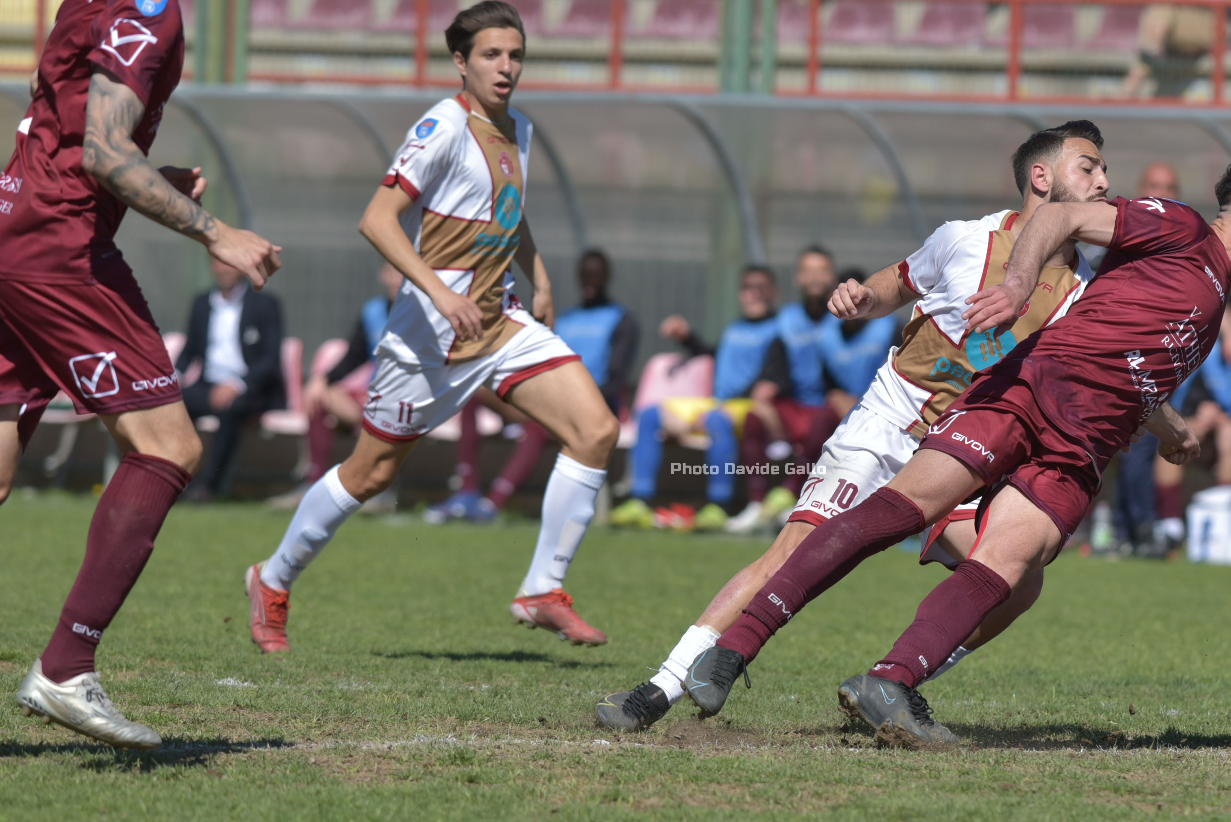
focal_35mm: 492
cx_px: 743
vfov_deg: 2.8
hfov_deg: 4.2
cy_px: 358
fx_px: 16830
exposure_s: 1/2000
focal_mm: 300
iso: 200
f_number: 5.6
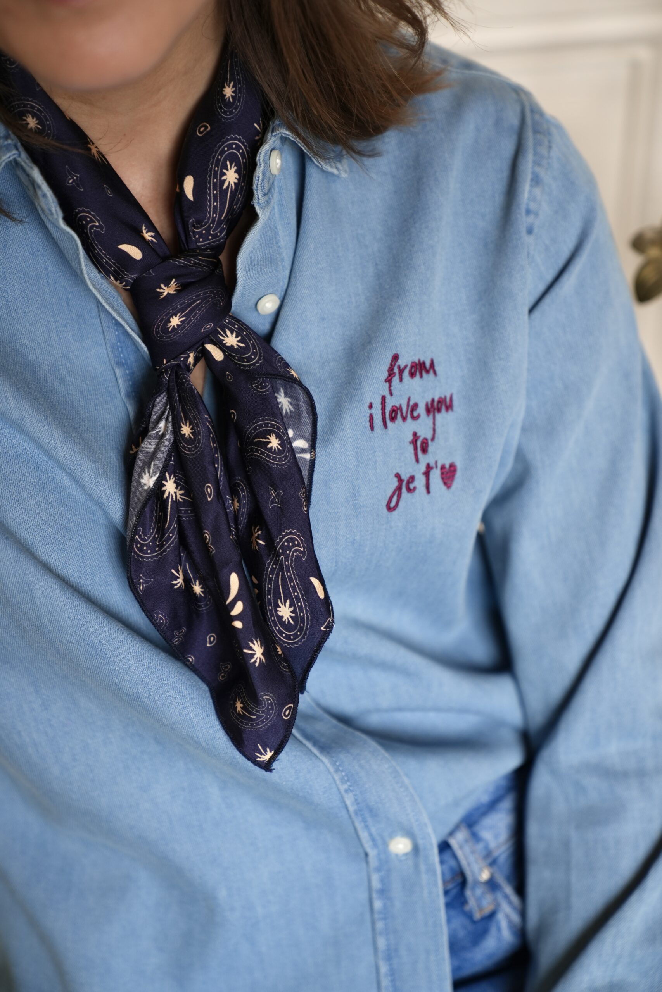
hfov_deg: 19.5
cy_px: 496
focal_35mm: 70
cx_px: 331
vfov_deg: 28.8
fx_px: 1930
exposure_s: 1/80
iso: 400
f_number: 2.8
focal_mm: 70
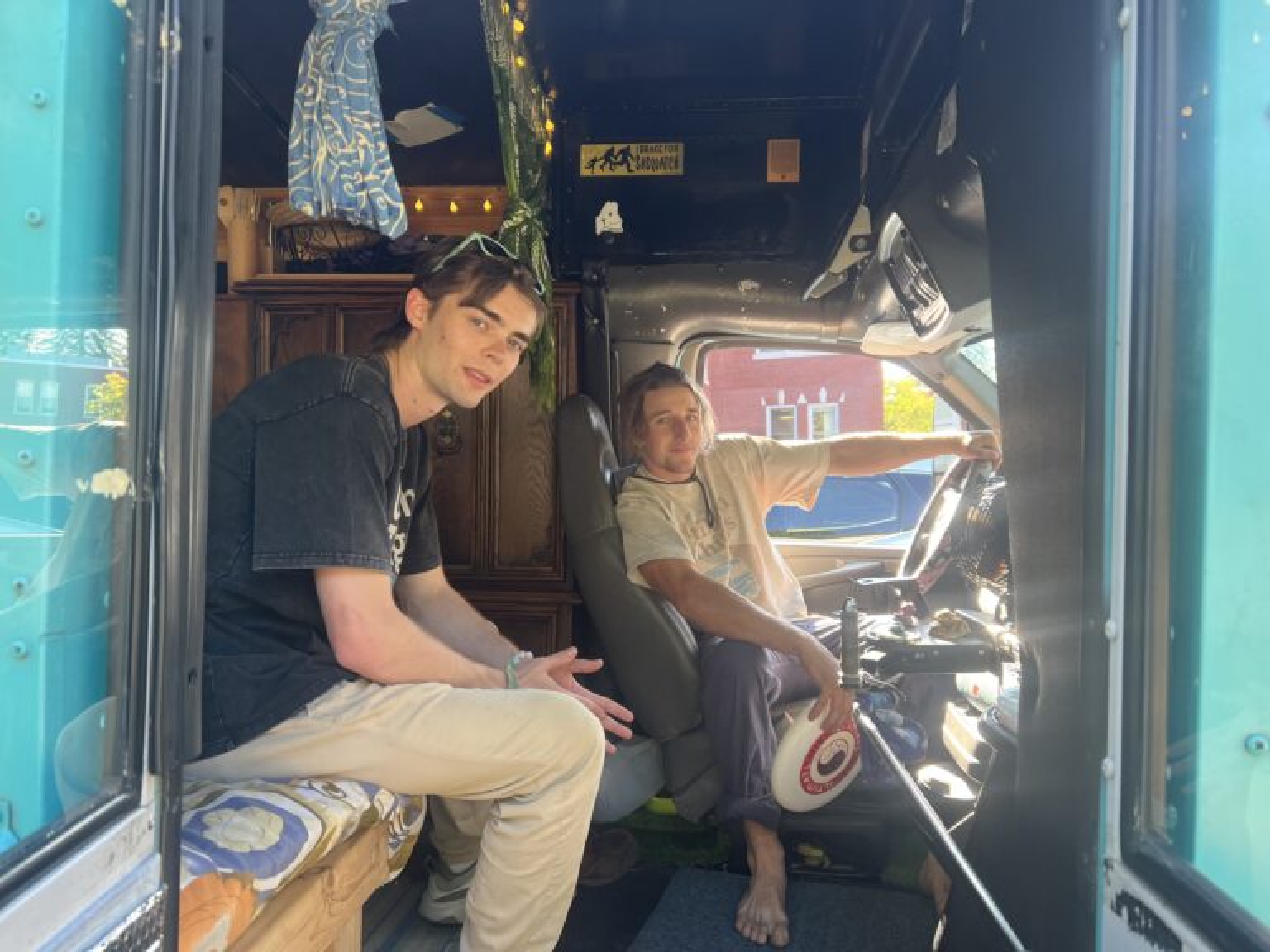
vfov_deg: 53.1
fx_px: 954
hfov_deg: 67.3
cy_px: 476
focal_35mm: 26
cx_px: 635
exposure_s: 1/121
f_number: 1.5
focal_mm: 5.7
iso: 64
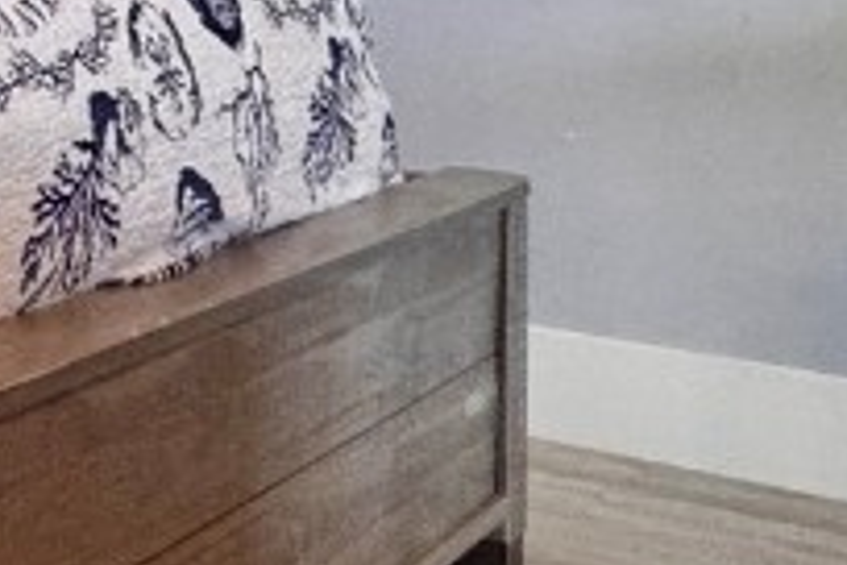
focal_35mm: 73
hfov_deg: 15.6
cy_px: -116
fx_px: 1717
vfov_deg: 17.8
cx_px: -1133
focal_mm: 2.22
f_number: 2.2
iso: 200
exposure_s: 1/60
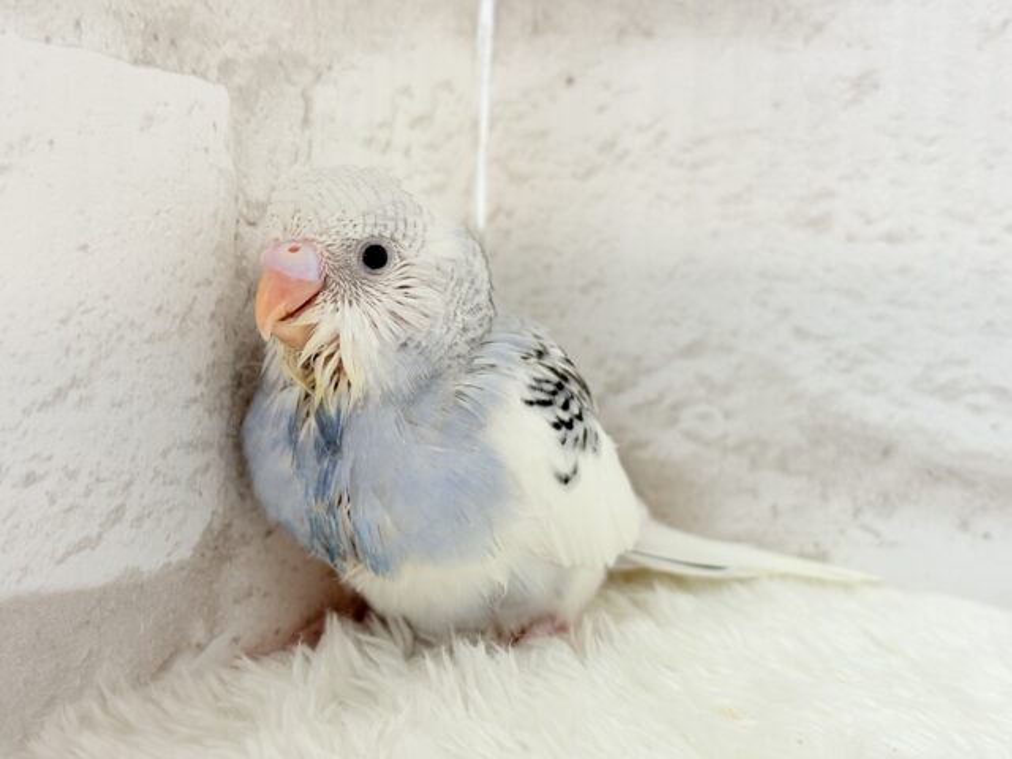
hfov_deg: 36.8
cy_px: 380
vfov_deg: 28.0
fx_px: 1520
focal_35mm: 52
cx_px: 506
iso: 64
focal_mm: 5.96
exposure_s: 1/50
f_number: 1.6
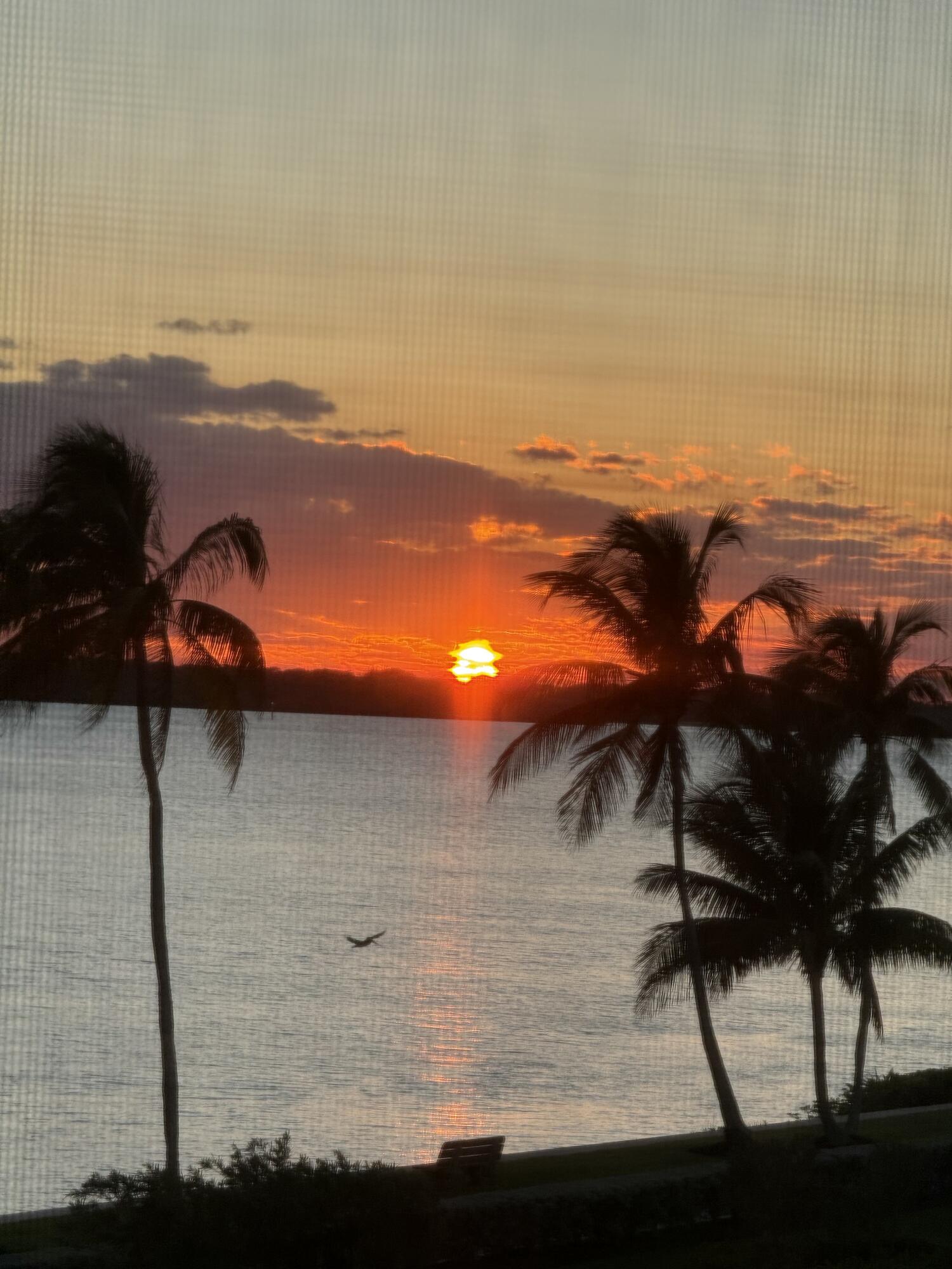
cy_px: 634
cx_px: 476
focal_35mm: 120
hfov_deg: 12.3
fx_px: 4400
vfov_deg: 16.4
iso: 50
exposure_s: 1/217
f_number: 2.8
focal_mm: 15.66
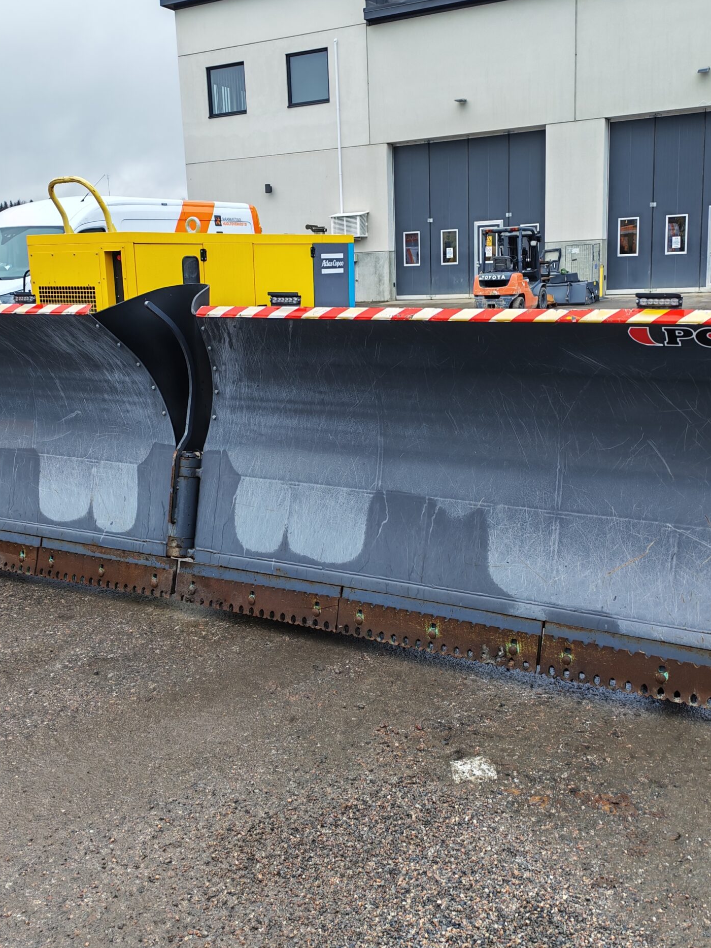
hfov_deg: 38.7
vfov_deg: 50.1
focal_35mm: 37
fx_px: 1013
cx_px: 334
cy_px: 473
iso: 80
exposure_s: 1/100
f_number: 1.9
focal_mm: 6.12
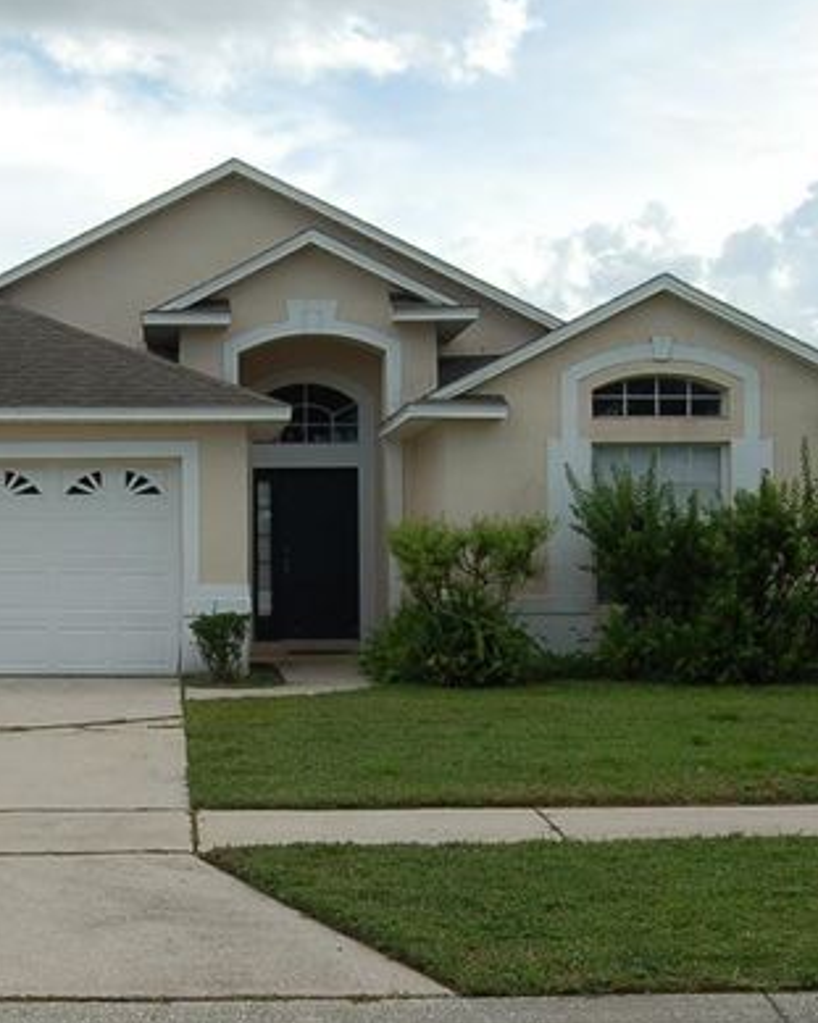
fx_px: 1544
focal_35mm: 51
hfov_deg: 29.2
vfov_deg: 36.6
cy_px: 558
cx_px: 191
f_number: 9
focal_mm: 20
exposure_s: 1/320
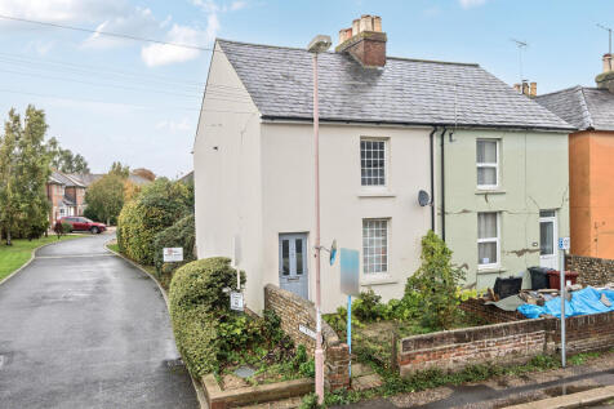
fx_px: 477
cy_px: 204
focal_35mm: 28
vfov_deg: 46.4
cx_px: 307
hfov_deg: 65.5
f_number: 5.6
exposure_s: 1/160
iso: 200
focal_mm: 19
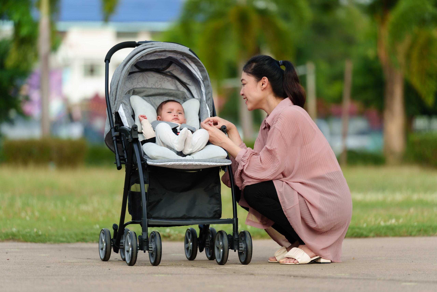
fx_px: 2185
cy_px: 146
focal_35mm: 180
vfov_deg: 7.6
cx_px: 218
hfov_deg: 11.4
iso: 400
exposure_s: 1/1250
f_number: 2.8
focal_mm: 180
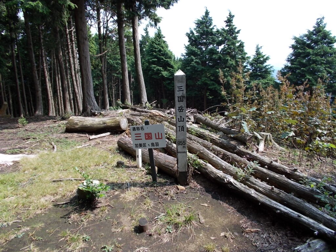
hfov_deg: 67.3
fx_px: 252
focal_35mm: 26
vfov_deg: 53.1
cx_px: 168
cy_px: 126
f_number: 3.2
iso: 80
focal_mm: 4.6
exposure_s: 1/400
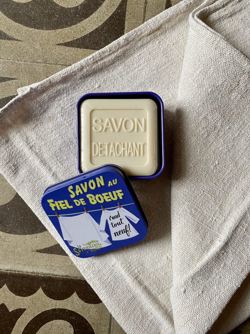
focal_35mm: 26
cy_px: 167
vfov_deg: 67.3
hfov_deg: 53.1
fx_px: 250
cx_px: 125
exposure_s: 1/50
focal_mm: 4.25
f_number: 1.8
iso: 125
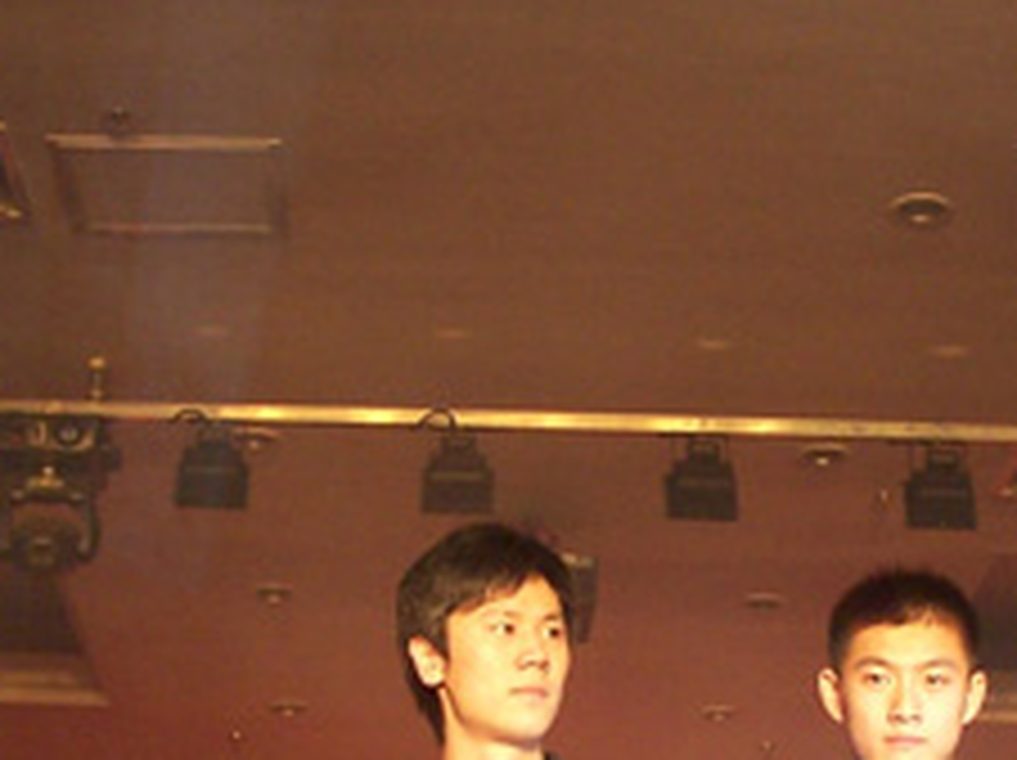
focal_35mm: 101
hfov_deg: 19.3
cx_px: 778
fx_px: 2964
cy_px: 706
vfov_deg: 14.4
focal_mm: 6.3
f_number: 2.8
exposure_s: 1/60
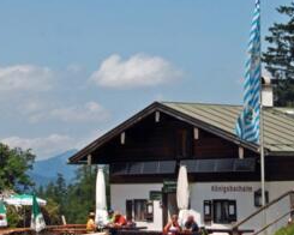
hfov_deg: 15.9
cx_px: 193
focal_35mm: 121
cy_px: 85
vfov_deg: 12.7
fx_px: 1053
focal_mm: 32
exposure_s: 1/125
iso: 160
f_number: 13
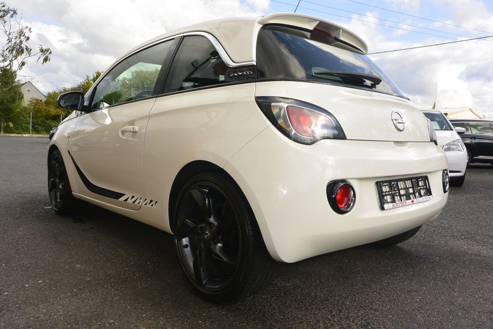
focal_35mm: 27
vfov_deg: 47.9
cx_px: 246
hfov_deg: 67.4
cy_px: 164
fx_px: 370
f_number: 7.1
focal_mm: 10
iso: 160
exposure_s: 1/250
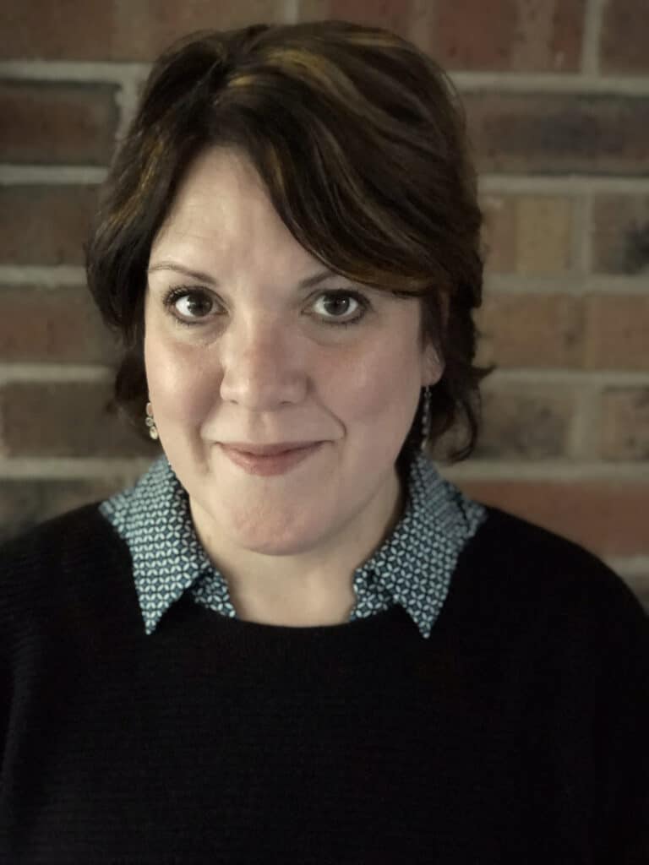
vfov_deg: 33.8
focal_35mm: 57
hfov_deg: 25.7
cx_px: 324
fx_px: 1425
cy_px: 432
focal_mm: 6.6
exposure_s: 1/30
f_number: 2.8
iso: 1250
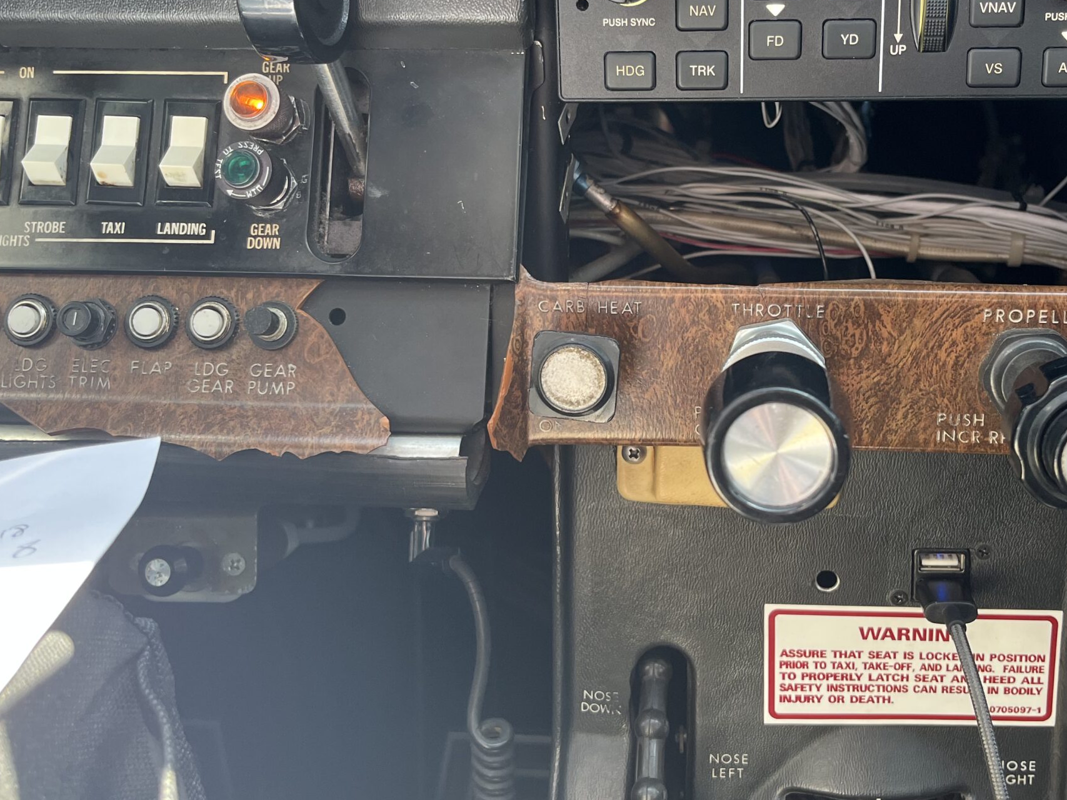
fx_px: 1202
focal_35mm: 39
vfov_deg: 36.7
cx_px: 656
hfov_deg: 47.5
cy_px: 321
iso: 100
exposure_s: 1/121
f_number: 1.6
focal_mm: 5.1
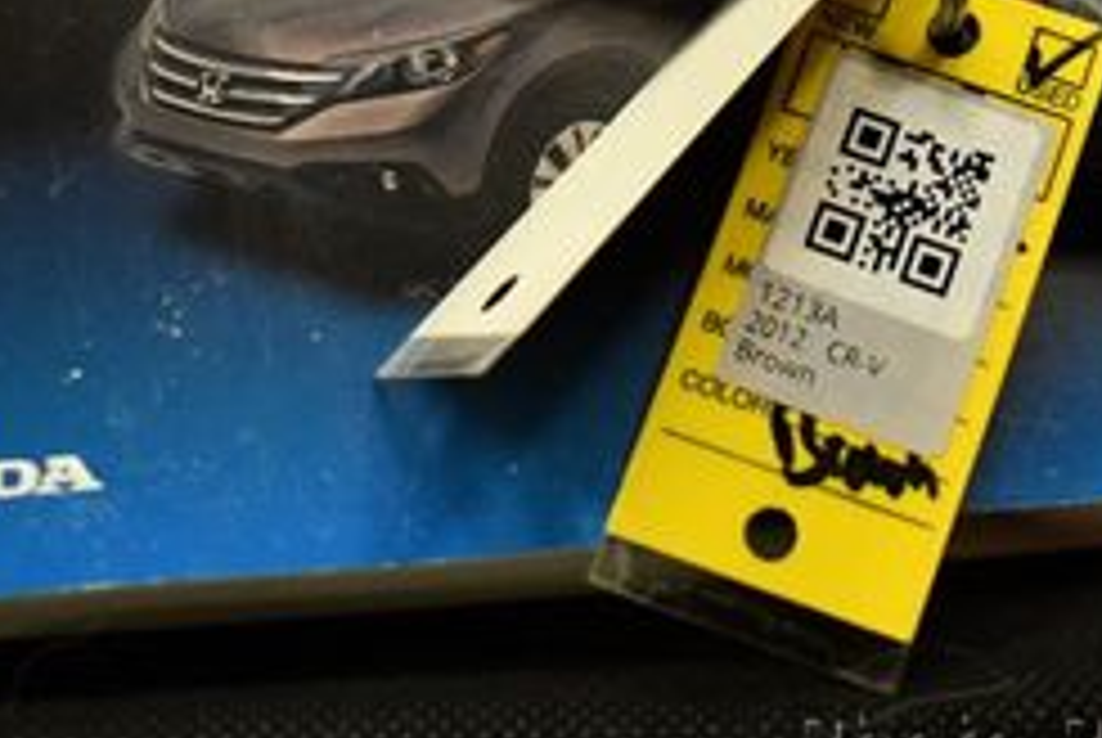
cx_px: 733
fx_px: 2881
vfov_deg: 14.2
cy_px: -135
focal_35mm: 94
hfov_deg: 21.6
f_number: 3.5
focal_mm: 18
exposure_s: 1/125
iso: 1600
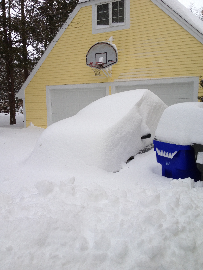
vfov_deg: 52.6
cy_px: 135
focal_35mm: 35
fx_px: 274
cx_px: 102
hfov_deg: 40.7
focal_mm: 4.28
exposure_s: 1/1346
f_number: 2.4
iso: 50
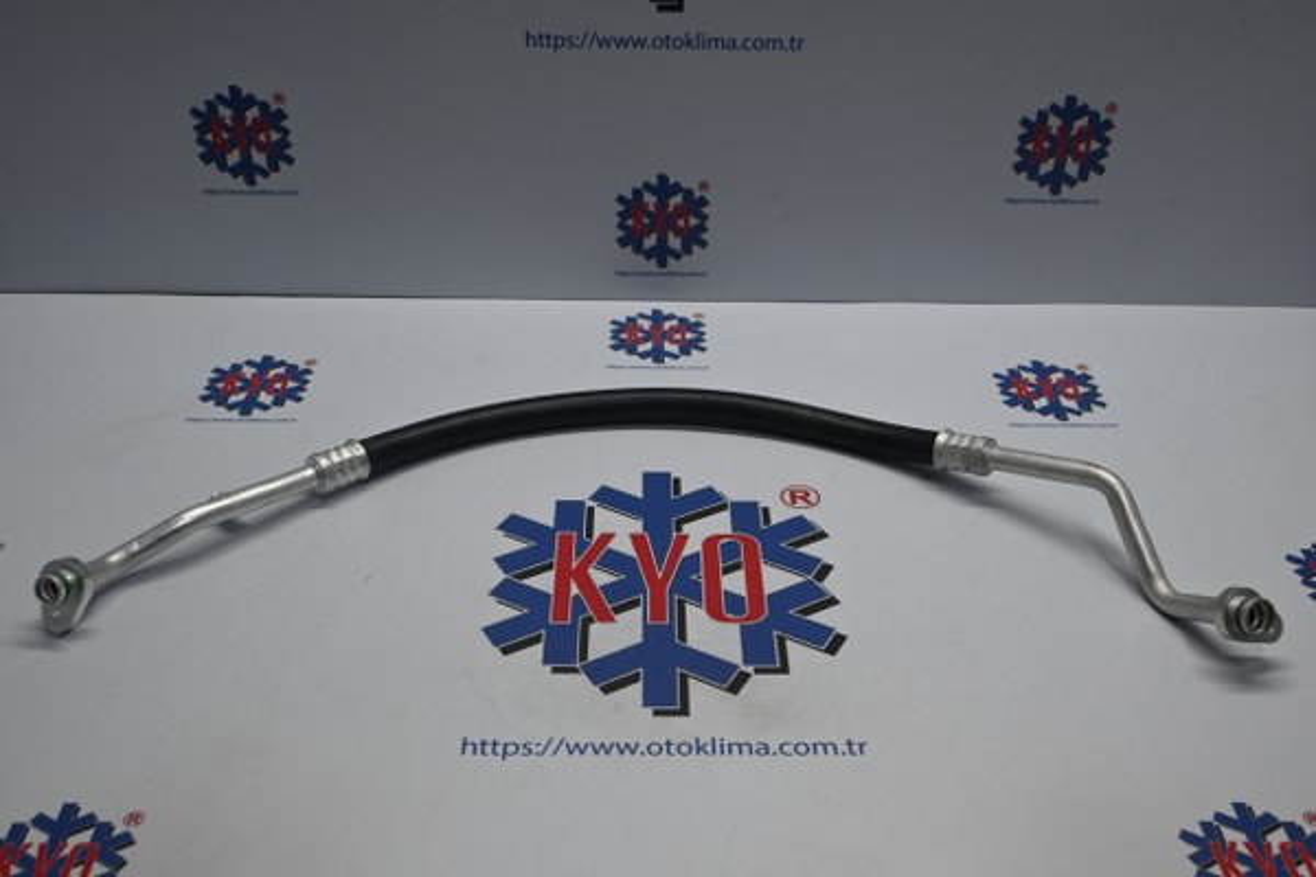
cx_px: 658
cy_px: 438
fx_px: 1371
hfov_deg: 51.3
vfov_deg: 35.5
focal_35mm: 38
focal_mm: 25
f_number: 4.2
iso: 400
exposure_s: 1/125
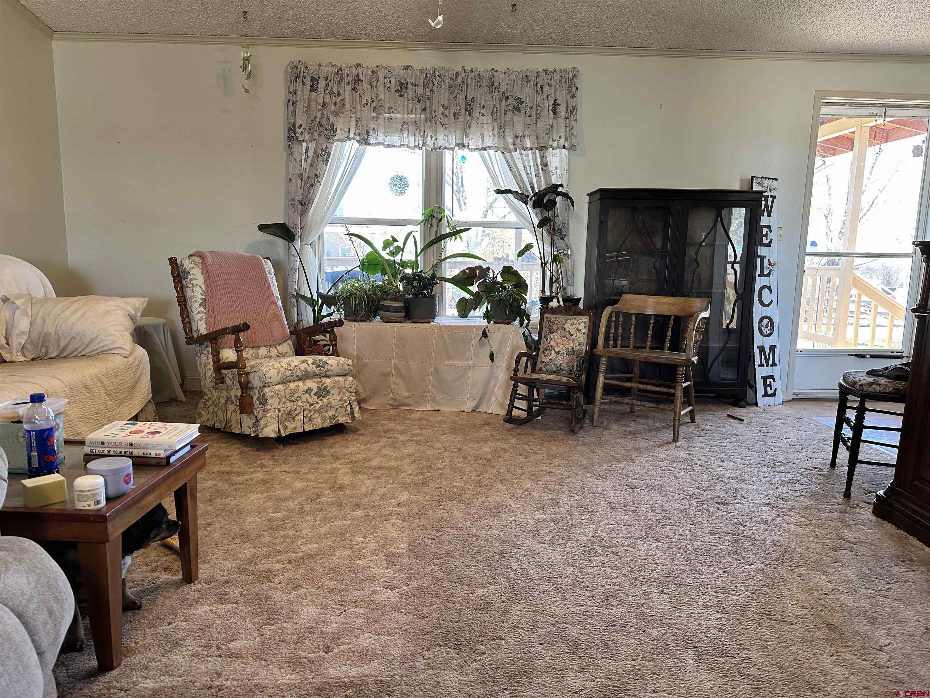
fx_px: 645
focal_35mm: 24
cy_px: 349
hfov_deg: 71.6
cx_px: 465
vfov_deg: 56.8
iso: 160
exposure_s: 1/60
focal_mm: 6.86
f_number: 1.78
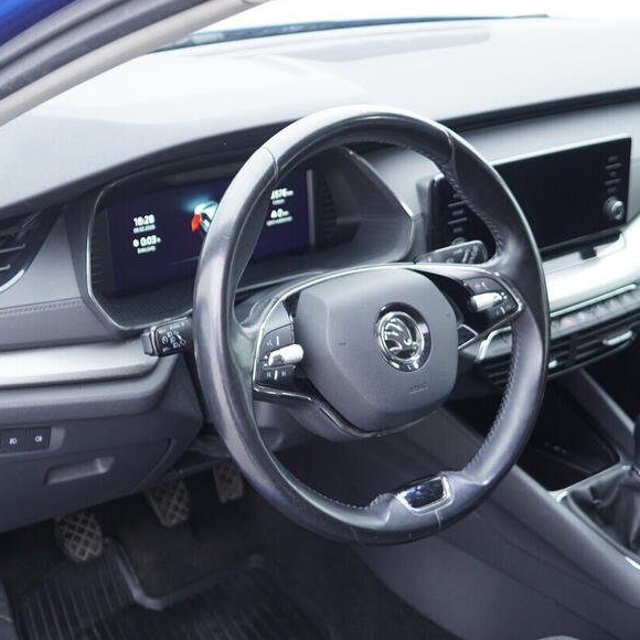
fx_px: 1130
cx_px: 298
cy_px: 354
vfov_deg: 31.6
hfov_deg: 31.6
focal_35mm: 54
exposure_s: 1/40
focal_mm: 24
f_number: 2.8
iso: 400
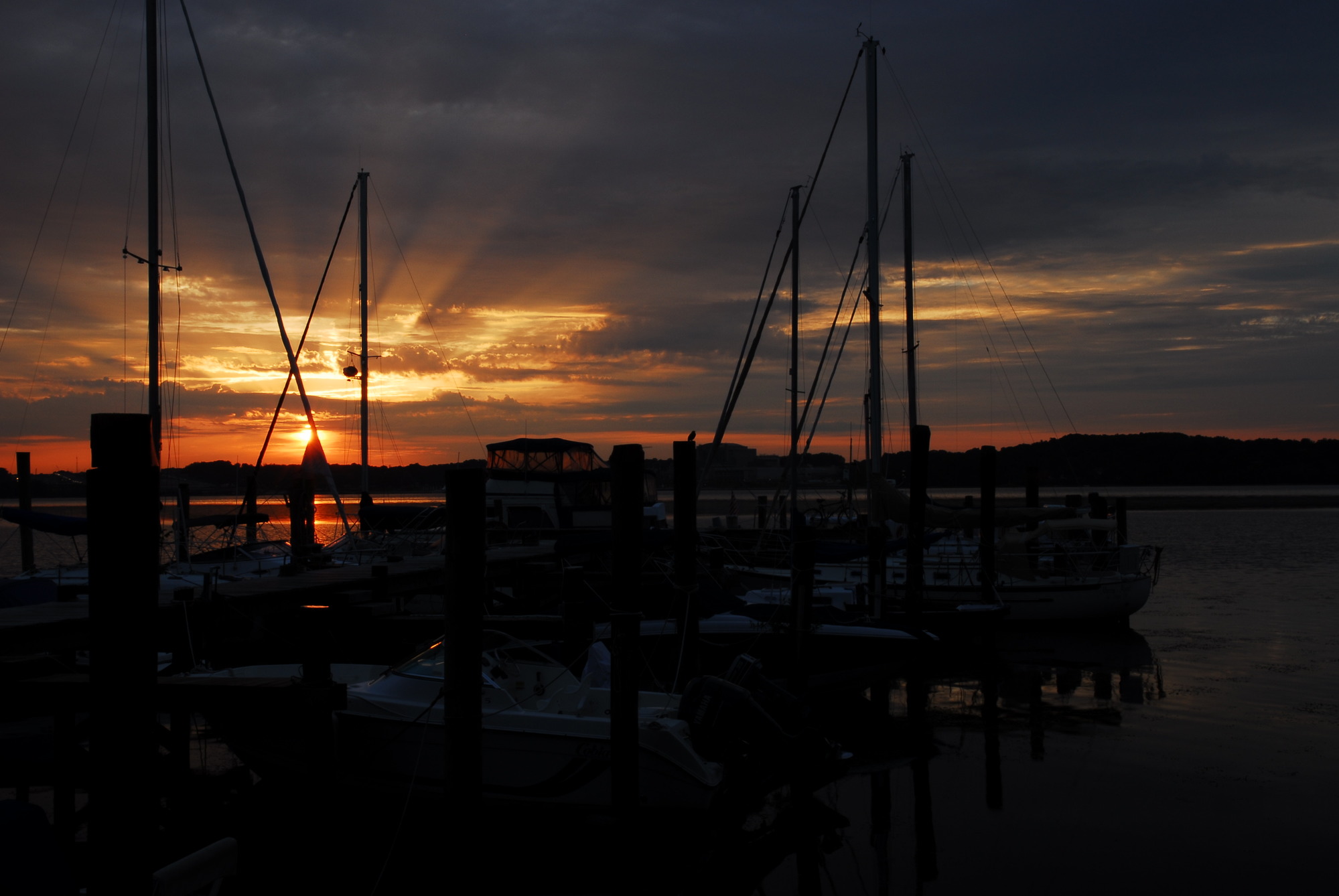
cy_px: 448
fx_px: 1452
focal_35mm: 39
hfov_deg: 49.5
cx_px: 670
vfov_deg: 34.3
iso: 100
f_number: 22
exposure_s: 1/6
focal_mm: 26
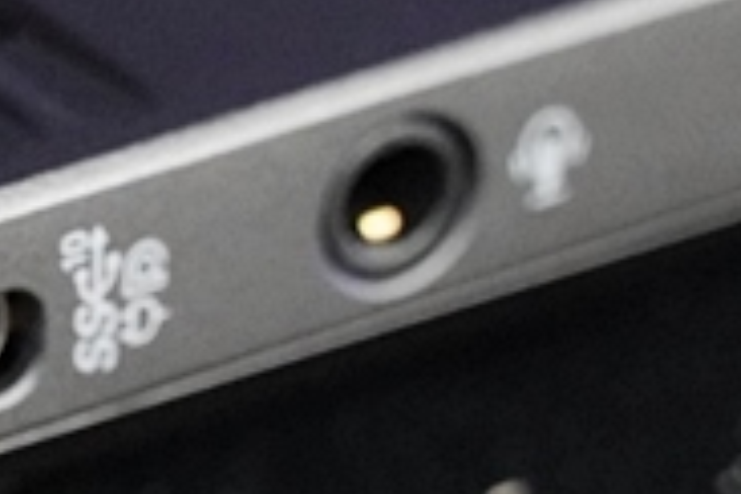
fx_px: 16362
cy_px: 320
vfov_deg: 1.7
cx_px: -385
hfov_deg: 2.6
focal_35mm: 795
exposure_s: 1/50
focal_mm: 135
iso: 6400
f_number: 5.6
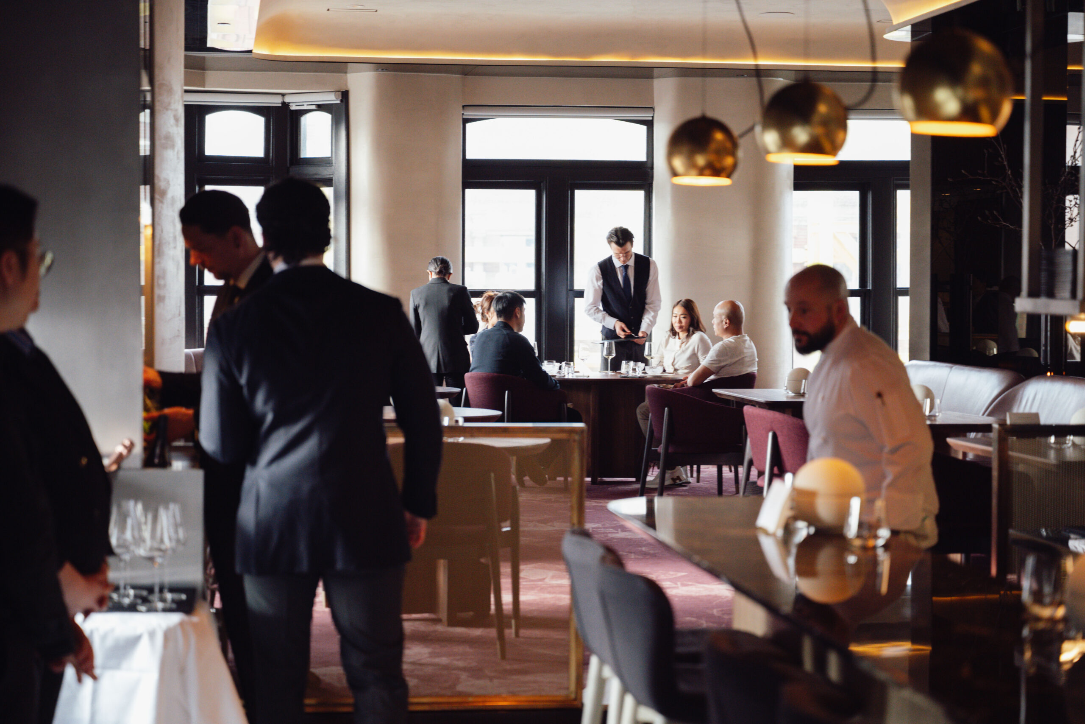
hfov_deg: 28.8
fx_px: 2110
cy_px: 362
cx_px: 542
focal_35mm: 70
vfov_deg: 19.5
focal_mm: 70
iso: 2500
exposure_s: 1/125
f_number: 2.8
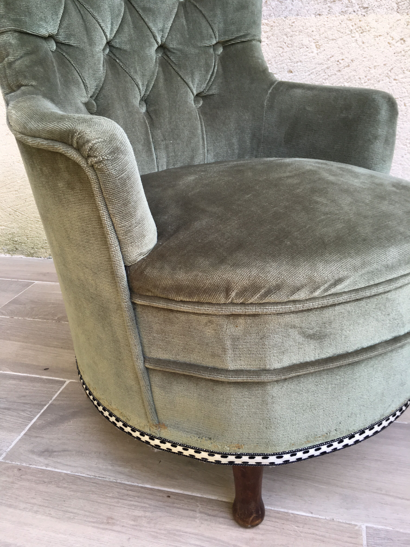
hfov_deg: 48.2
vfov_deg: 61.7
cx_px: 205
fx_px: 458
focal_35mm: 29
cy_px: 274
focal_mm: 4.15
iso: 40
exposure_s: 1/100
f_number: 2.2
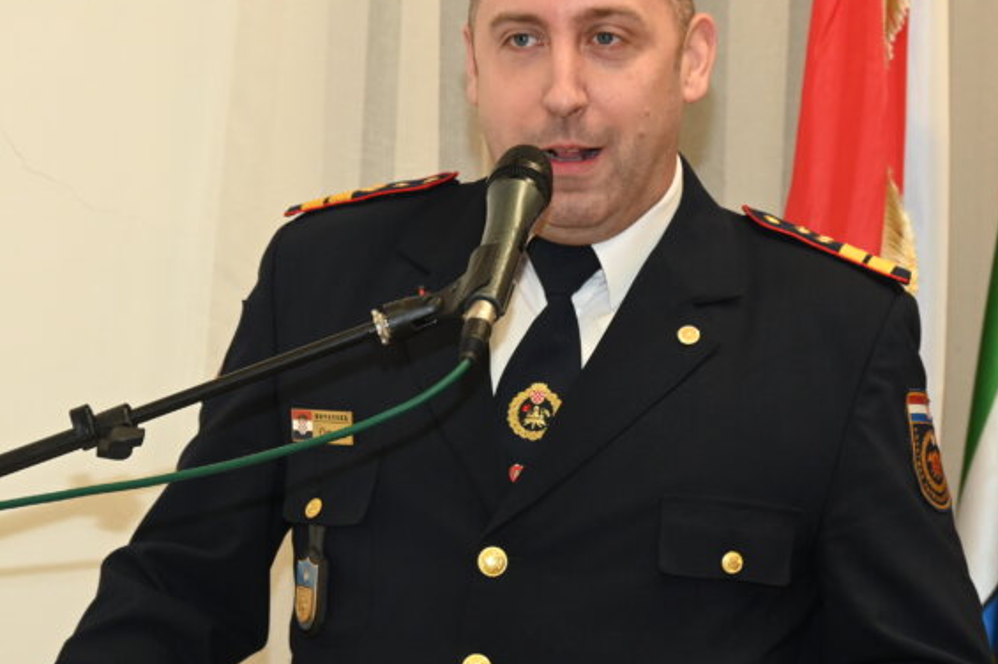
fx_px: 3214
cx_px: 509
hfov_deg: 17.7
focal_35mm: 116
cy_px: 421
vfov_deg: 11.8
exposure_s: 1/60
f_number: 6
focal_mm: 64
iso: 2000
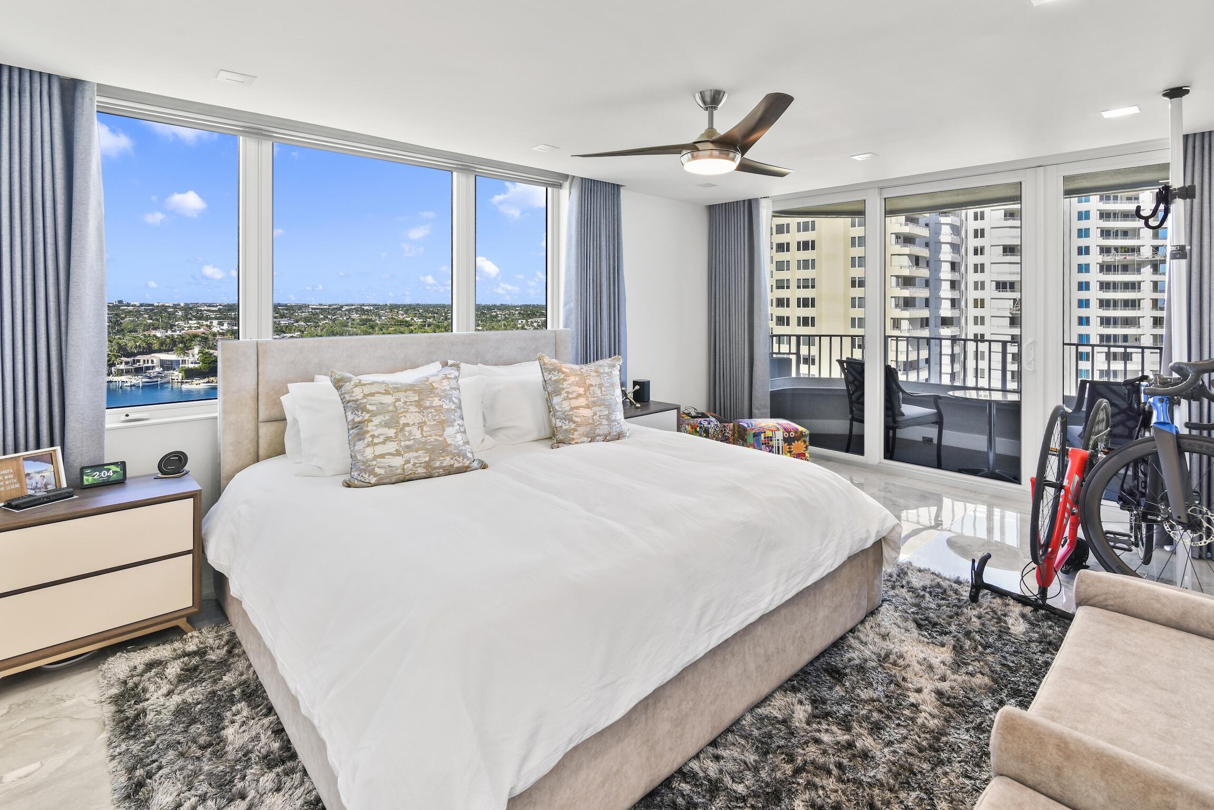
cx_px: 607
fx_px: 540
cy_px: 405
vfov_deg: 73.8
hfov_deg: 96.7
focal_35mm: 16
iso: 200
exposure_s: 1/15
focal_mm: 16
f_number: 8
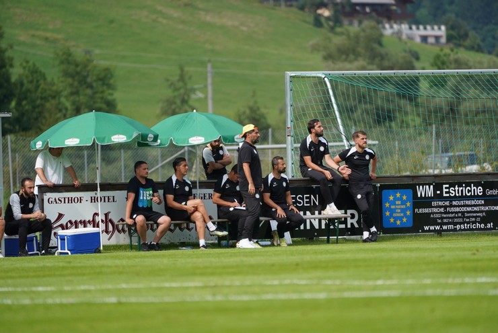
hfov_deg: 5.1
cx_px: 249
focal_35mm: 400
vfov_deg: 3.4
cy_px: 166
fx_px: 5539
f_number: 5.6
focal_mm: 400
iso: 1000
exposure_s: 1/2000
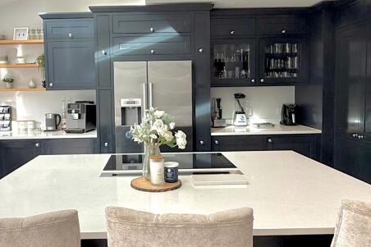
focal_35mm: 33
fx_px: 340
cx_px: 150
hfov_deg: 56.8
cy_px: 109
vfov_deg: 39.9
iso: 50
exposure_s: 1/148
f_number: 2.2
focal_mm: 2.22
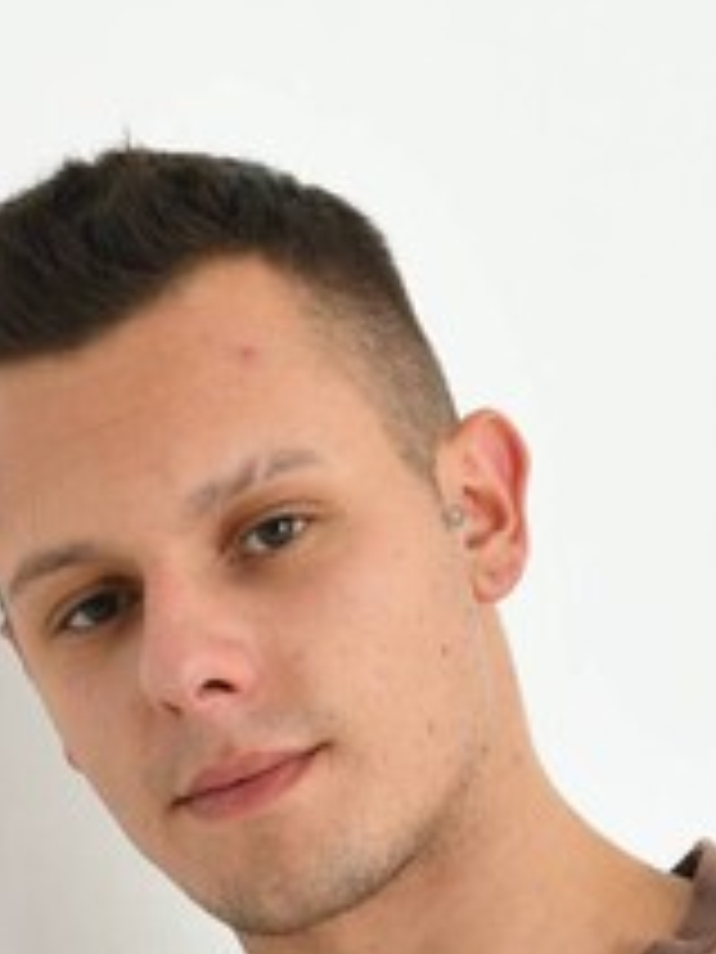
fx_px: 4495
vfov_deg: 11.4
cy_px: 1642
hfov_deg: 9.1
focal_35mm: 163
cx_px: 432
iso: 160
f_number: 5.6
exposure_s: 1/125
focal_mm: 48
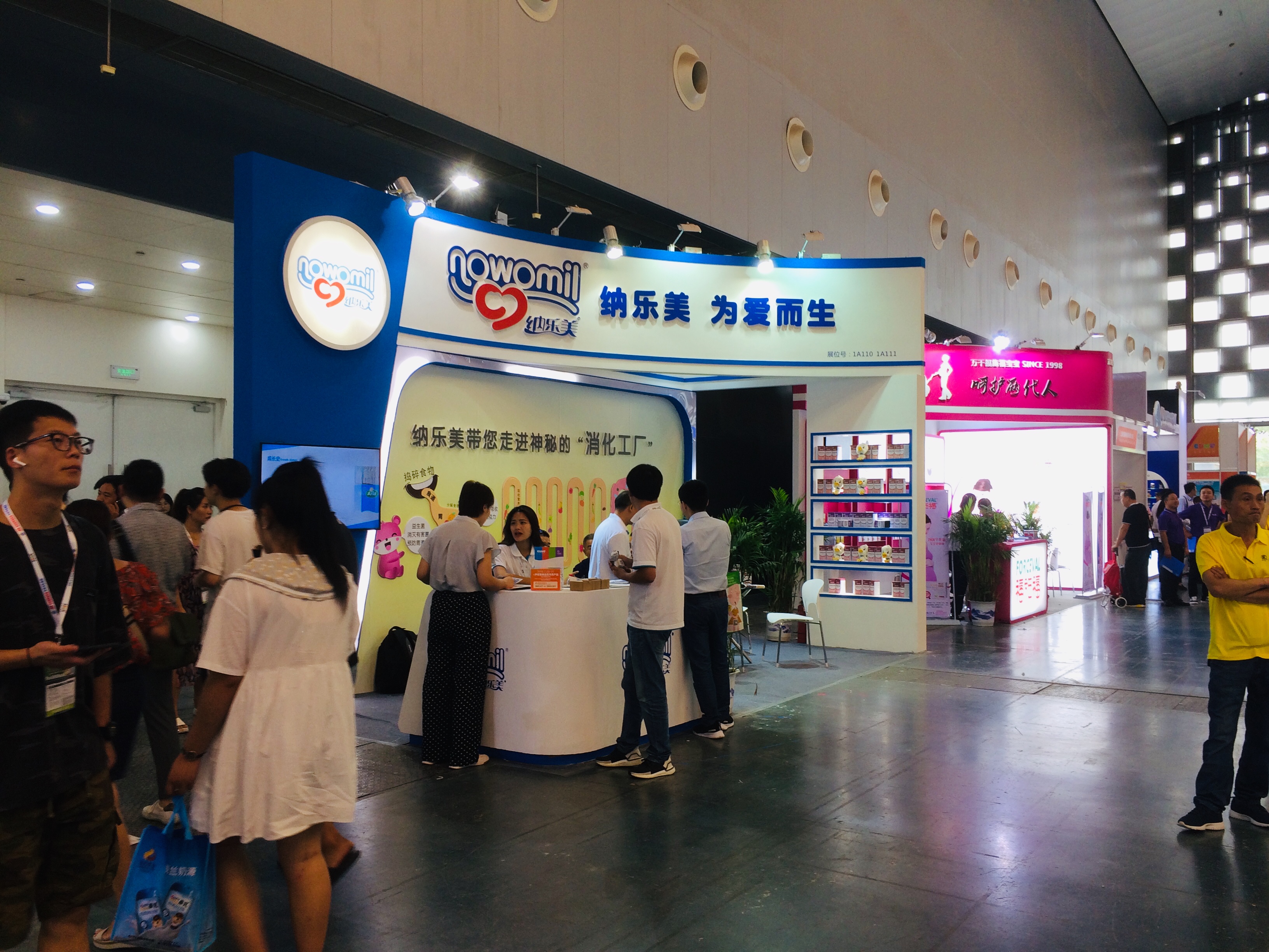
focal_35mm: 29
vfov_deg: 48.2
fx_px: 1063
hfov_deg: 61.7
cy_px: 476
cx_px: 634
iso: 32
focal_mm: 4.15
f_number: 2.2
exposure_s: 1/50
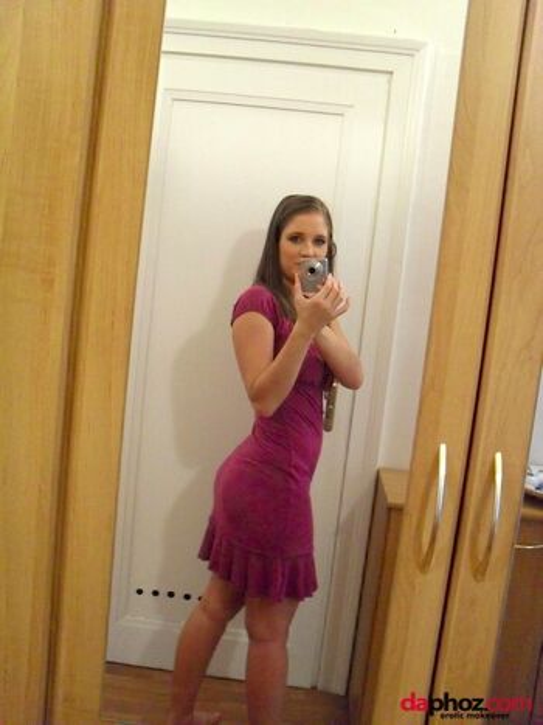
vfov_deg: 52.6
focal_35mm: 35
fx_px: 732
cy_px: 362
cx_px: 272
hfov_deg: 40.7
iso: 400
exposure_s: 1/10
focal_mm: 6.3
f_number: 3.2
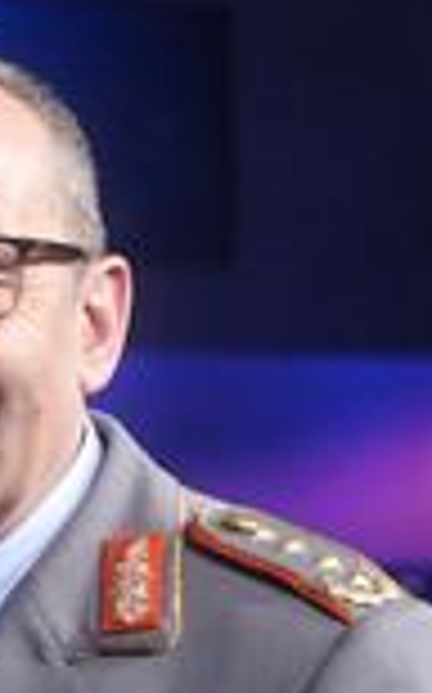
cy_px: 657
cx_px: -421
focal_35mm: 134
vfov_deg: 15.4
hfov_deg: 9.2
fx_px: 2529
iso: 640
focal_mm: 30
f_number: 2.2
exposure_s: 1/125
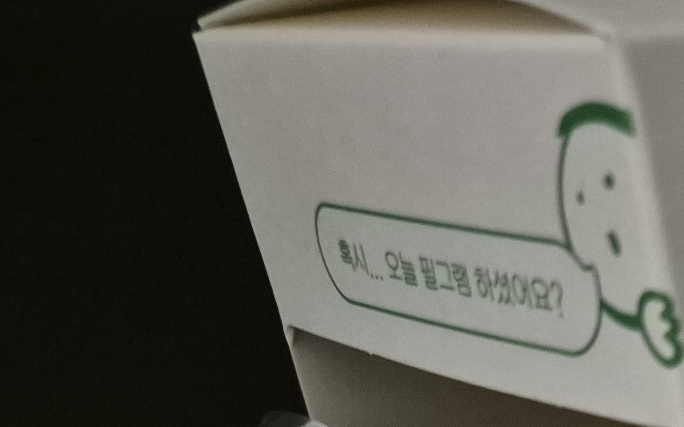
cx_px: 1108
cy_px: 759
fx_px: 1491
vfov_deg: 14.4
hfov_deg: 20.7
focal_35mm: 80
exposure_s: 1/40
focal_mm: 5.4
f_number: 1.8
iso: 1600
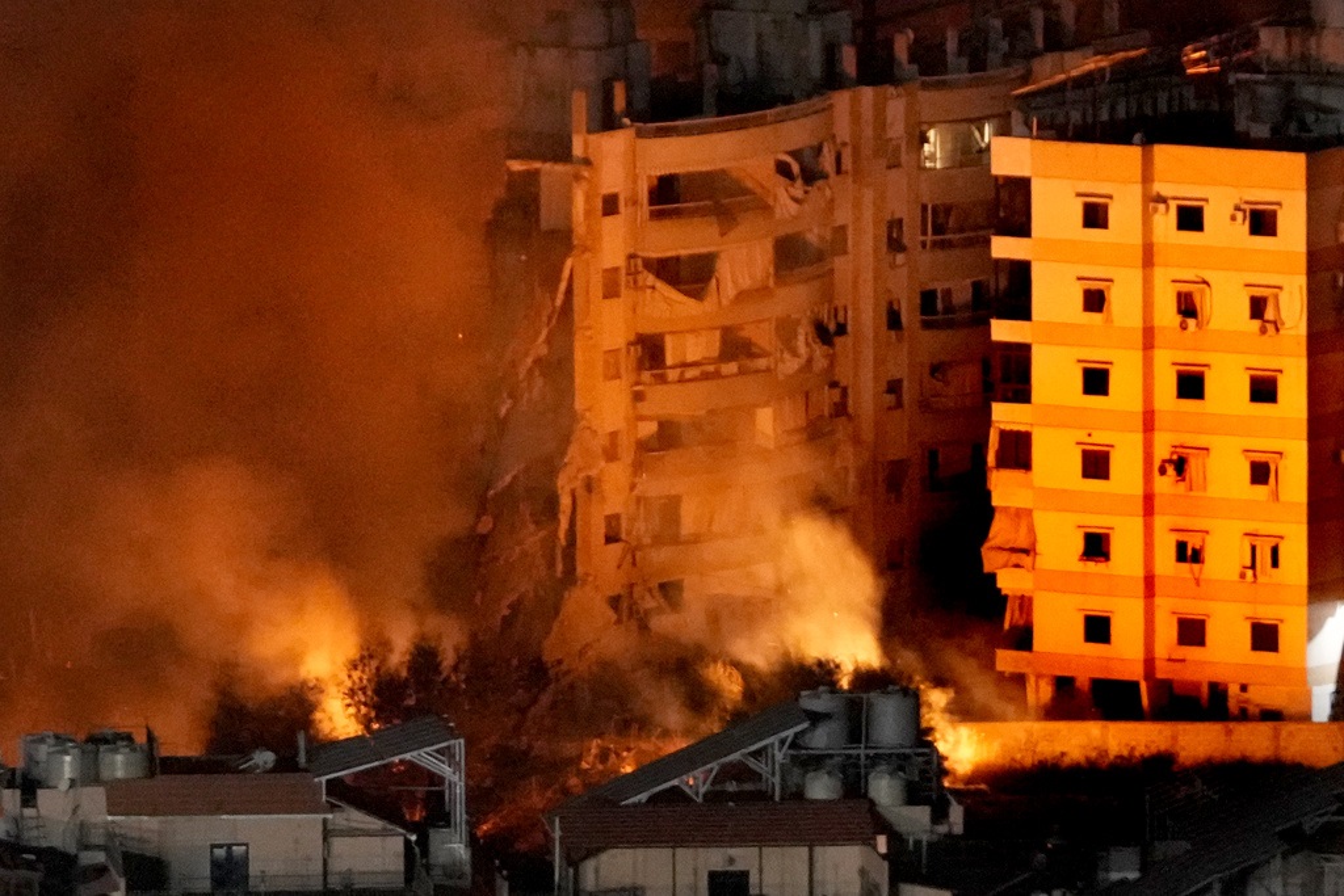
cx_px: 672
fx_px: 7281
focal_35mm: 195
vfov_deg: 7.0
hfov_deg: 10.5
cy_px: 448
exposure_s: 1/5
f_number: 3.5
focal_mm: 195
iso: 8000
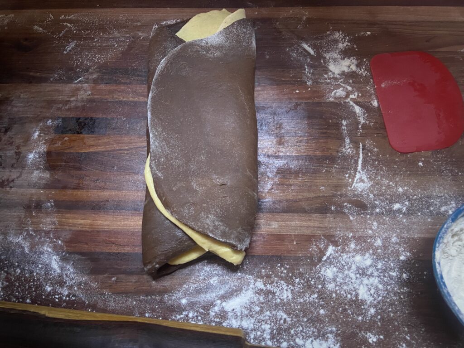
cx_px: 232
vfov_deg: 53.1
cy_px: 174
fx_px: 349
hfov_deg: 67.3
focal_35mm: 26
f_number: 1.8
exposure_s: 1/50
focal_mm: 4.25
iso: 125
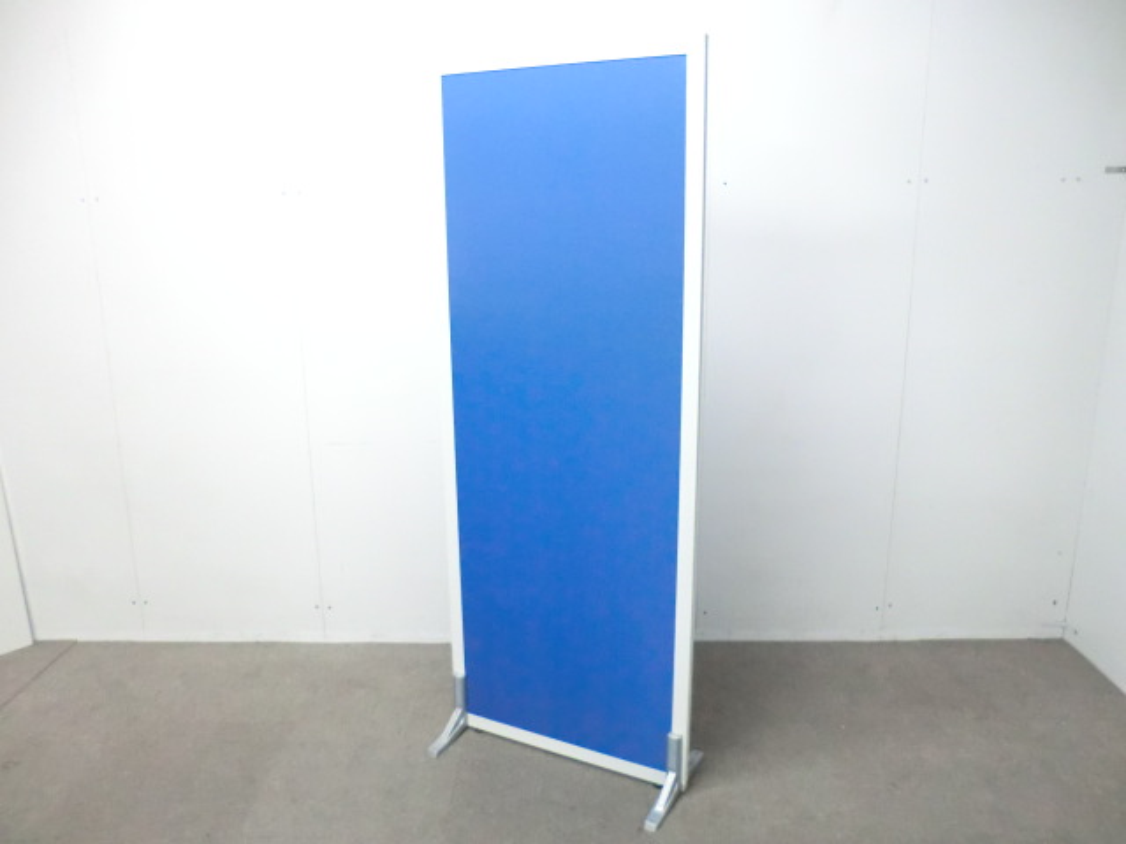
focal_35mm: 27
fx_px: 878
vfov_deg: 51.4
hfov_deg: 65.3
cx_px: 563
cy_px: 422
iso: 800
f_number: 3.2
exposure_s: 1/60
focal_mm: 4.9
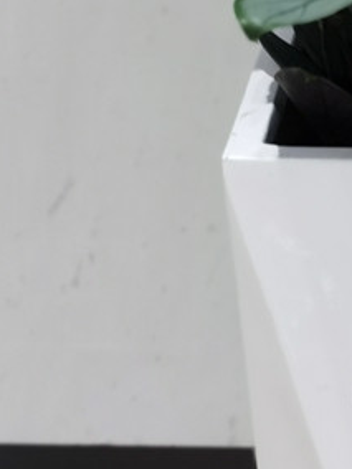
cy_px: 112
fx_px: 2752
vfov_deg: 9.7
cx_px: 512
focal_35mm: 203
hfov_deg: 7.2
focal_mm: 5.56
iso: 160
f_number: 4
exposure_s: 1/100
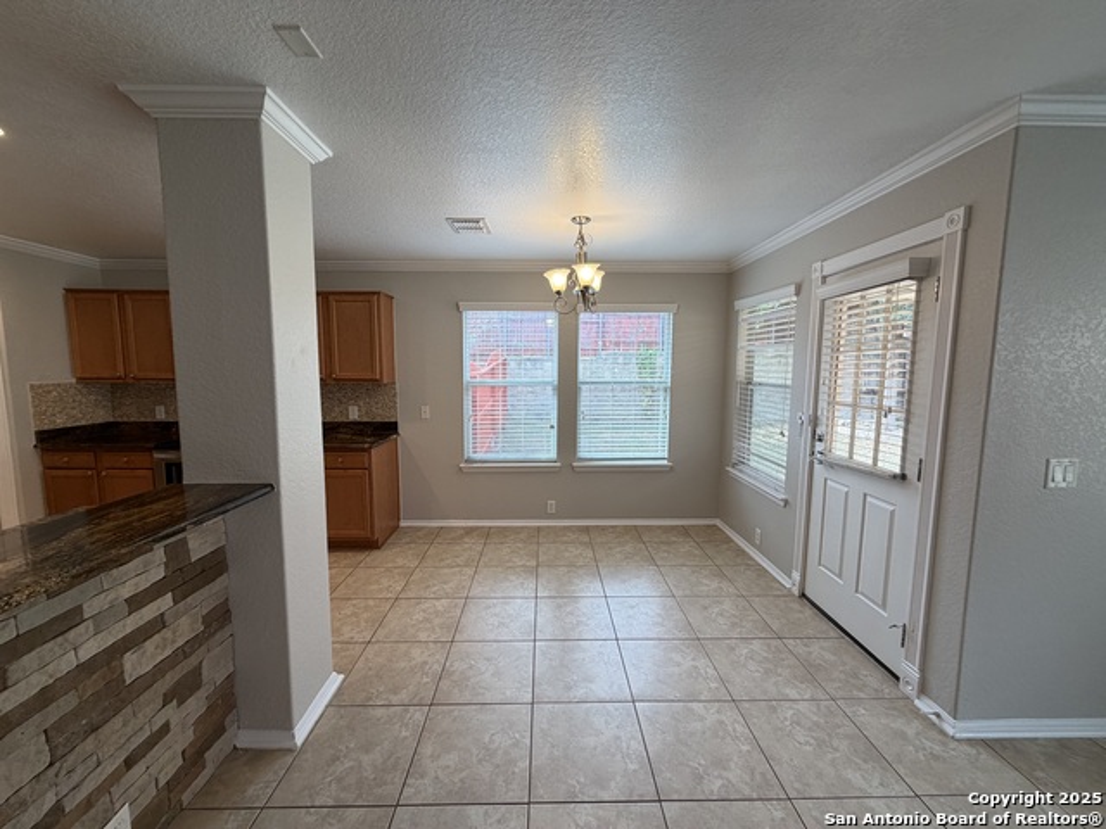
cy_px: 414
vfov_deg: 85.7
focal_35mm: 14
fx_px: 447
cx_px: 553
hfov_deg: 102.1
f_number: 2.2
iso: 100
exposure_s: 1/120
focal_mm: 2.22
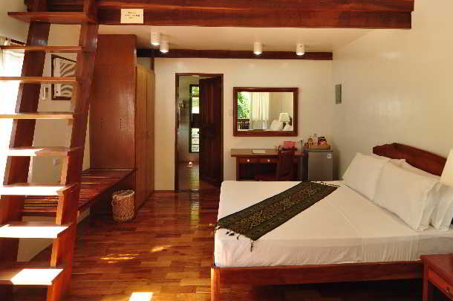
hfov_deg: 79.3
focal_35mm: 22
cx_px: 250
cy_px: 106
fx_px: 272
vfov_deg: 56.9
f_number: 4.5
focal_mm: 11
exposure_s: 1/80
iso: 400
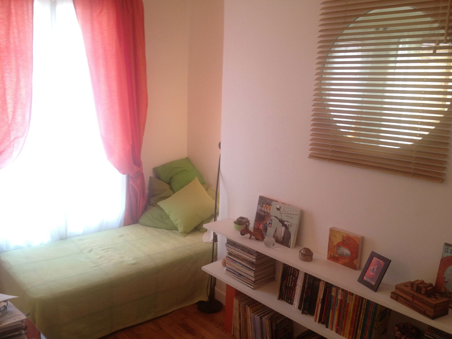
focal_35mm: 35
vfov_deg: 40.7
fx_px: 457
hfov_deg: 52.6
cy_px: 170
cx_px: 226
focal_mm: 4.28
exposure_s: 1/20
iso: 80
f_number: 2.4
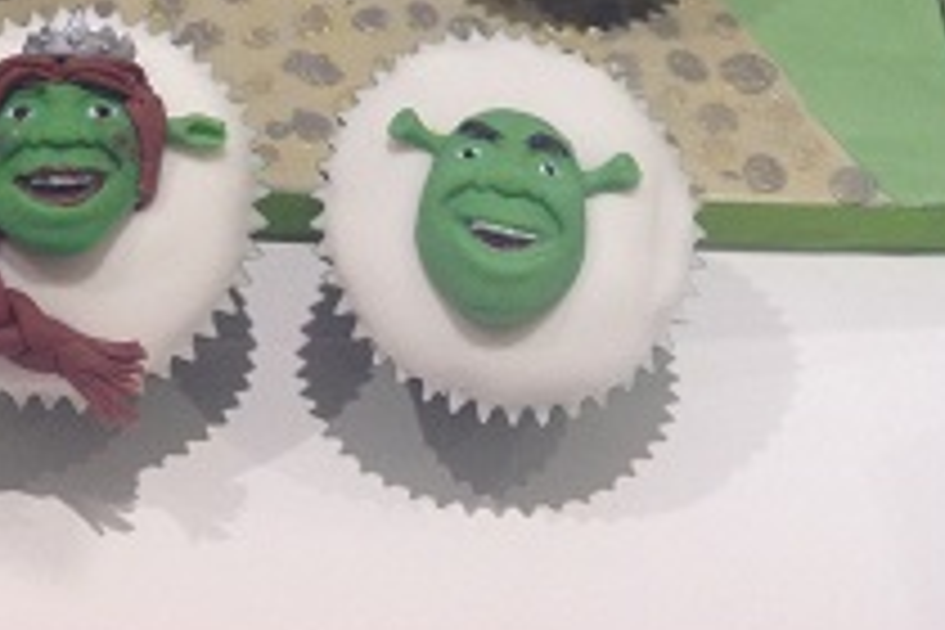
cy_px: -310
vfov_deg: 16.0
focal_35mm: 78
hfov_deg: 25.9
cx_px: 320
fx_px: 2047
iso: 125
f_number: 2.4
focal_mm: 4.28
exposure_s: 1/17
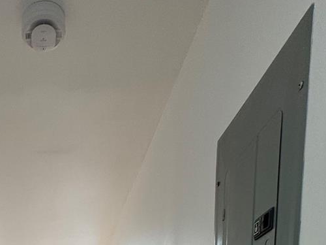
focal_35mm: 43
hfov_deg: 40.2
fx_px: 405
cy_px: 434
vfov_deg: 22.0
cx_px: 27
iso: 50
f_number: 2.2
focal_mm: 2.22
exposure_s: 1/120
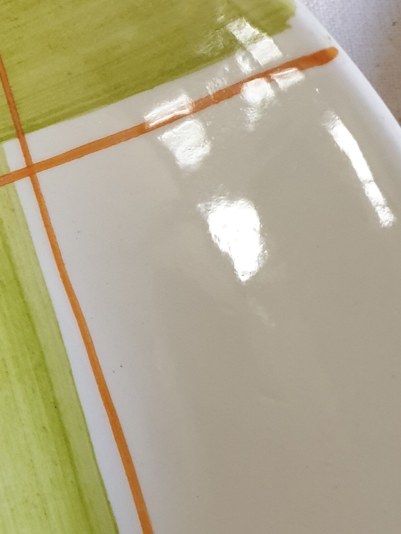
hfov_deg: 19.9
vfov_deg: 28.1
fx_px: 1066
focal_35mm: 69
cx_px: -86
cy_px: 211
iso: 250
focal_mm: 4.3
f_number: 1.5
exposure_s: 1/50
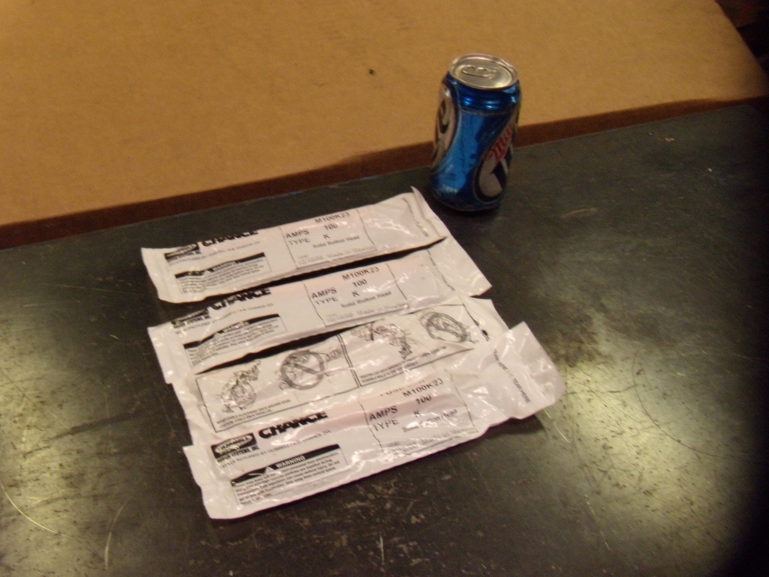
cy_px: 284
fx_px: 822
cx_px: 375
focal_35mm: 37
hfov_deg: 50.1
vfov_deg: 38.7
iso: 400
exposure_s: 1/25
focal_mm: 6.4
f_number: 3.6
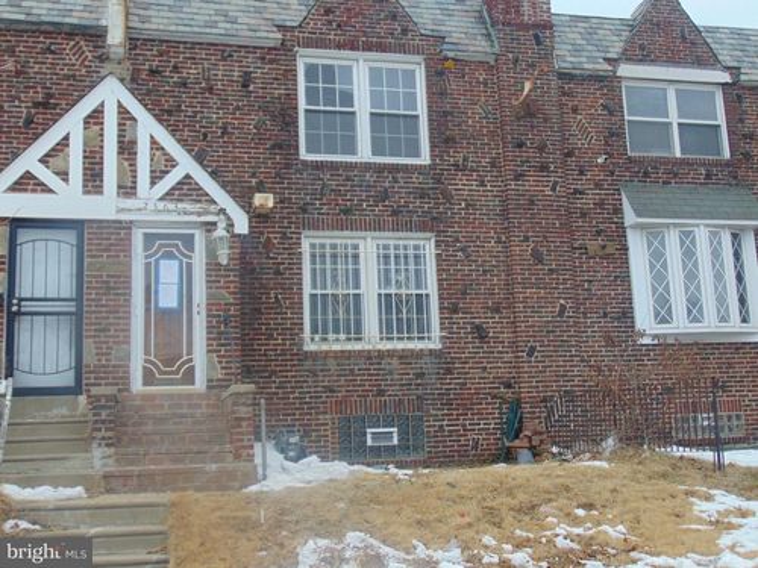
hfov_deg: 44.8
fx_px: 920
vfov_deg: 34.3
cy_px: 284
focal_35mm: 42
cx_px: 379
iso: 80
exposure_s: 1/400
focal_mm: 7.6
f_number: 3.3
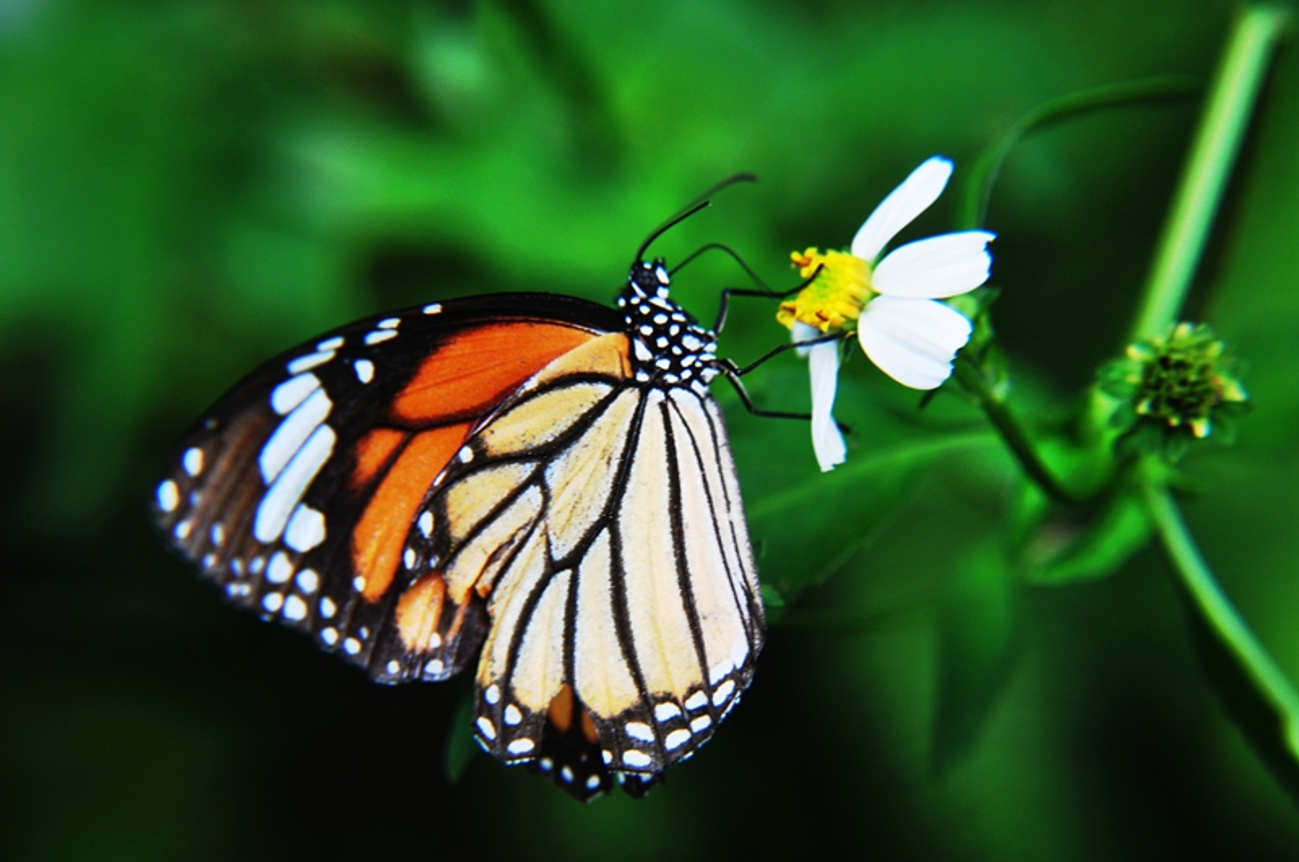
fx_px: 2810
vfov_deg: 17.4
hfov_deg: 26.0
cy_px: 431
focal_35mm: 78
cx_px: 650
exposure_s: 1/100
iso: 250
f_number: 7.1
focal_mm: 52
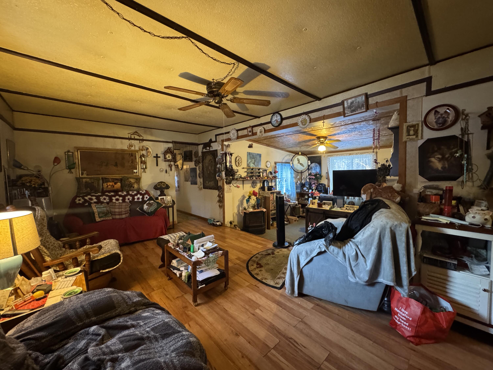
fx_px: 199
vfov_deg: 85.7
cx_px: 246
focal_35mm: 14
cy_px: 185
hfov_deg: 102.1
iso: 1000
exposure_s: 1/40
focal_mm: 2.22
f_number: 2.2
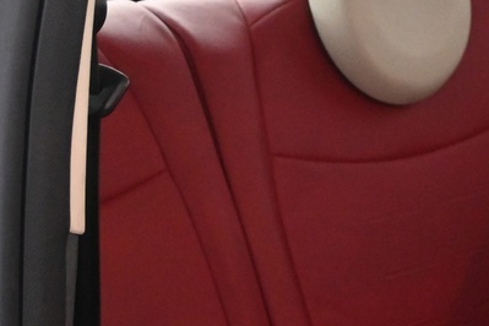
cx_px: 641
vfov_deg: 10.6
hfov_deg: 15.2
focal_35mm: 128
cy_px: 298
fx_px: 1739
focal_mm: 21
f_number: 4
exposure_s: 1/40
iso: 2500
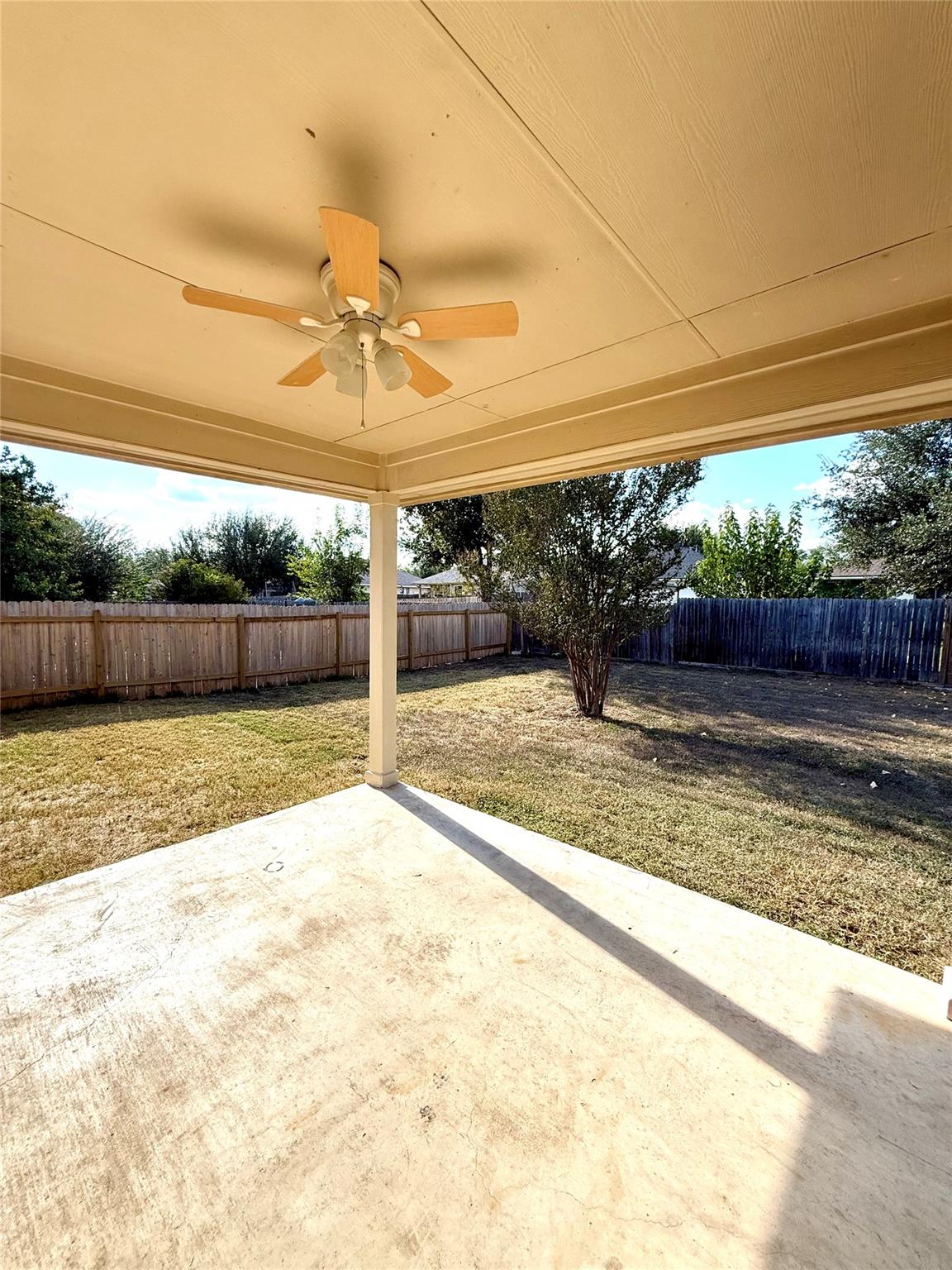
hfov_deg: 85.7
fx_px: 513
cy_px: 635
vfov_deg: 102.1
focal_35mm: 14
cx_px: 476
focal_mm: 2.22
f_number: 2.2
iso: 64
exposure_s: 1/955
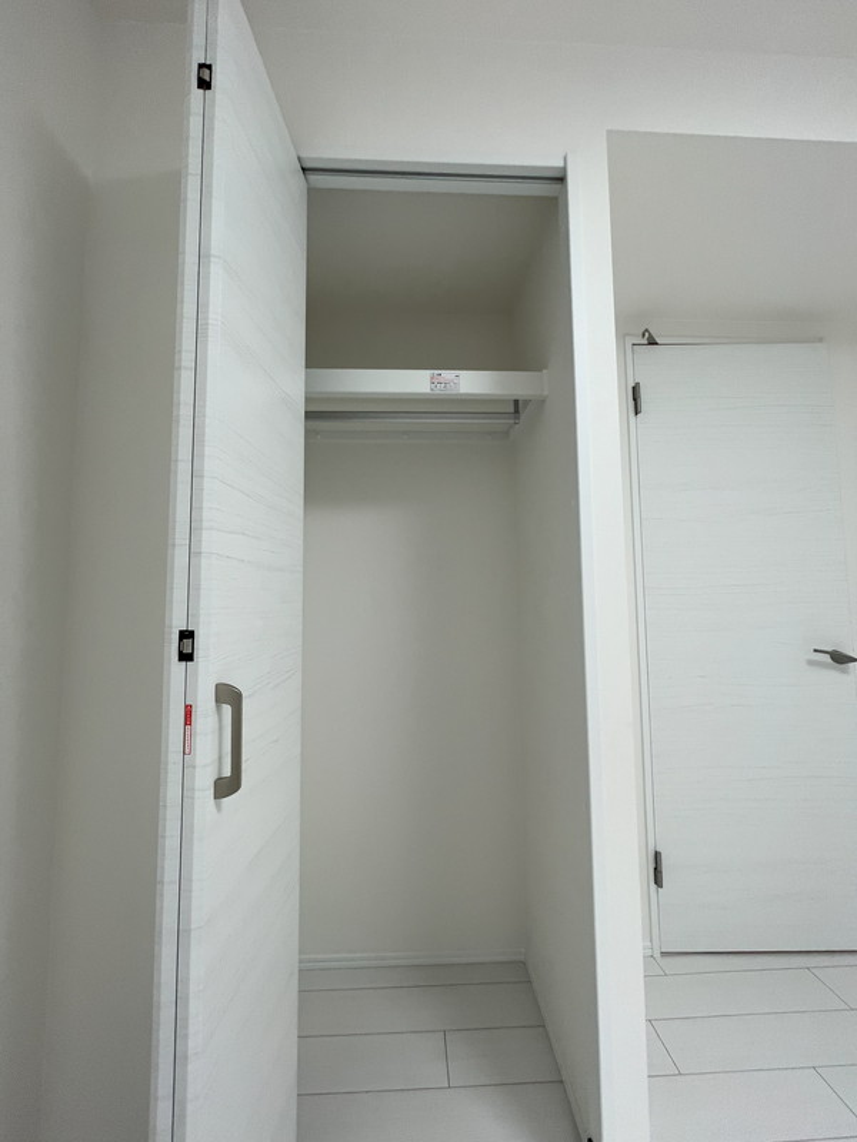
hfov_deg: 85.7
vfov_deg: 102.1
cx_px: 428
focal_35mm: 14
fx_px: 462
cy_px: 571
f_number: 2.4
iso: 125
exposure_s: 1/100
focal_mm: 1.55
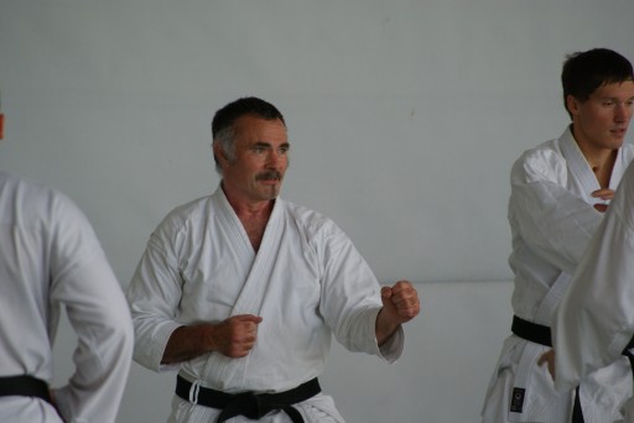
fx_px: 5286
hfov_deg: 6.9
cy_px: 212
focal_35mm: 300
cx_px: 317
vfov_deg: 4.6
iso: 400
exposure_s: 1/160
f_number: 5.6
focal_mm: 200
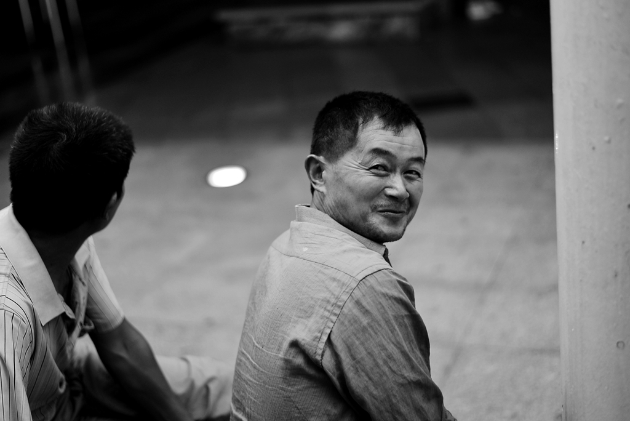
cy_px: 210
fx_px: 875
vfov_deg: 27.0
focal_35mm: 50
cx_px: 315
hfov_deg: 39.6
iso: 400
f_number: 1.8
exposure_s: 1/50
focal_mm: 50
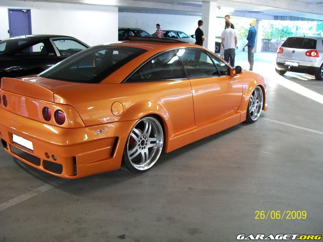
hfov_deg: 51.4
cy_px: 121
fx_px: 336
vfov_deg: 39.7
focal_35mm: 36
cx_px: 162
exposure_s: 1/13
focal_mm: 6
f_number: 2.7
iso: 160
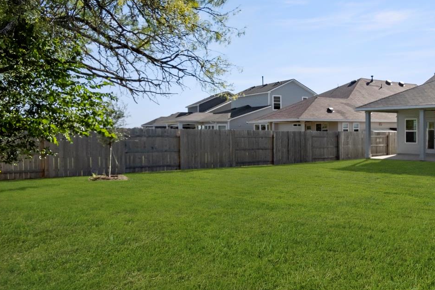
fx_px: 749
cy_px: 117
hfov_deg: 31.3
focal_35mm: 62
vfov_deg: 21.9
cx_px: 369
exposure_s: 1/2500
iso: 400
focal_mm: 24
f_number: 8
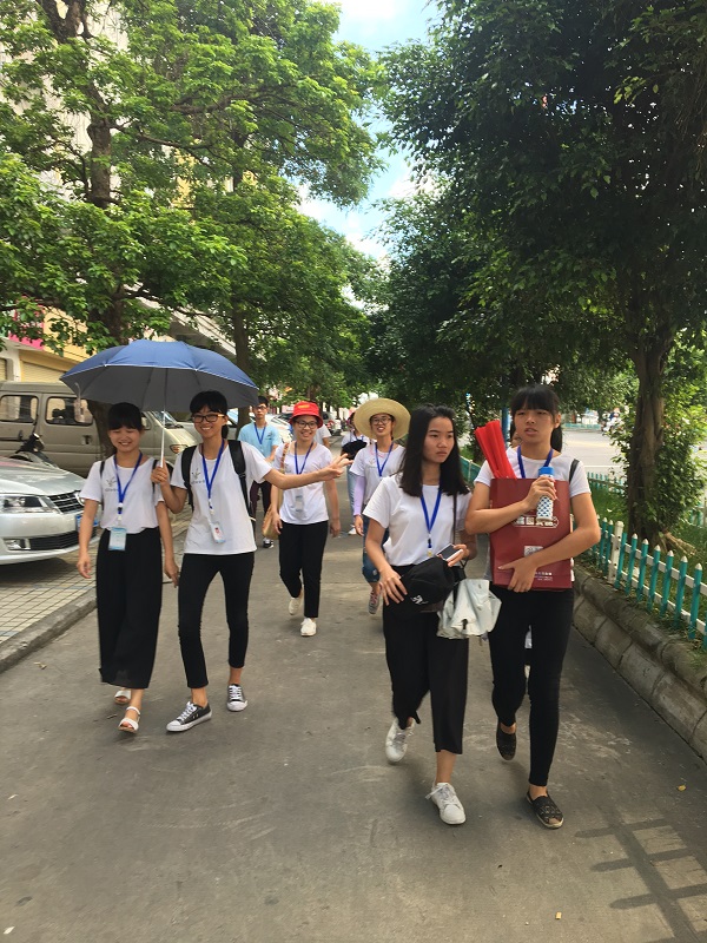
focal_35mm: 29
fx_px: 790
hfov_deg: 48.2
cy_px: 472
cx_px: 354
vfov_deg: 61.7
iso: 25
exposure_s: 1/115
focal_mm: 4.15
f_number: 2.2
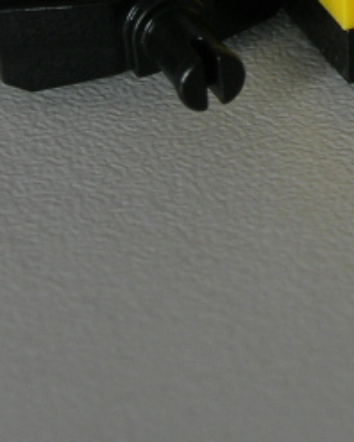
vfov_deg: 9.1
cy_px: -220
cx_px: 522
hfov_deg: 7.4
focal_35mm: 206
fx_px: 2695
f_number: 3.2
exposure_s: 1/14.4
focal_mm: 10.6
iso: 64
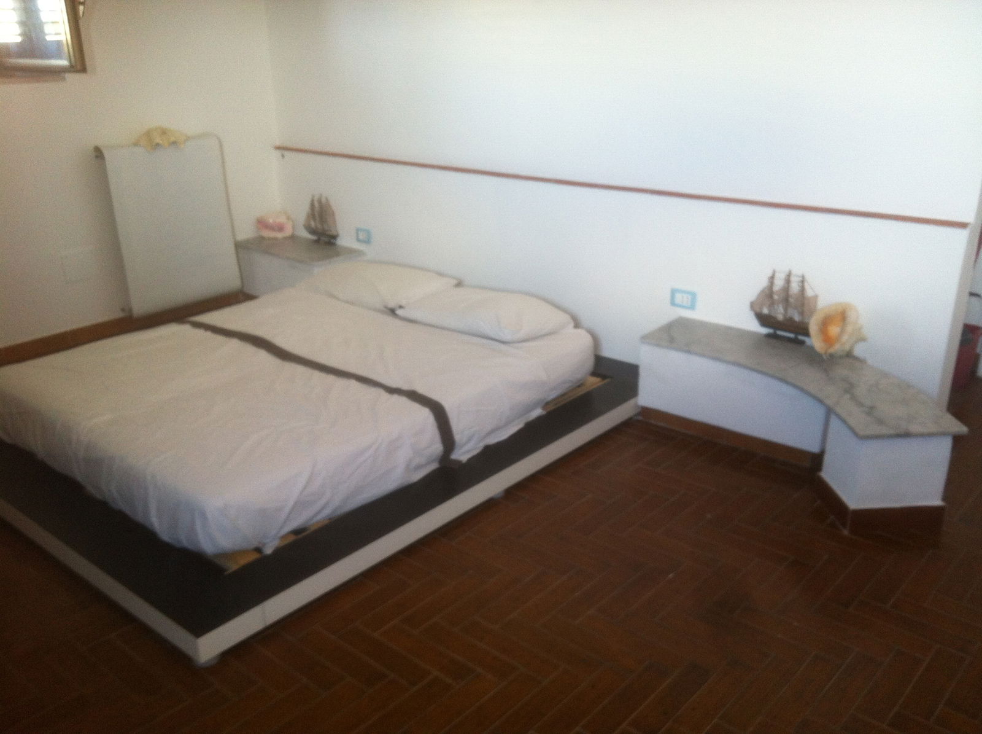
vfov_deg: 40.6
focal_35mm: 35
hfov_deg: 52.7
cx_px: 491
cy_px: 367
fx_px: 991
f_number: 2.8
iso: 100
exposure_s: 1/15
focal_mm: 3.85
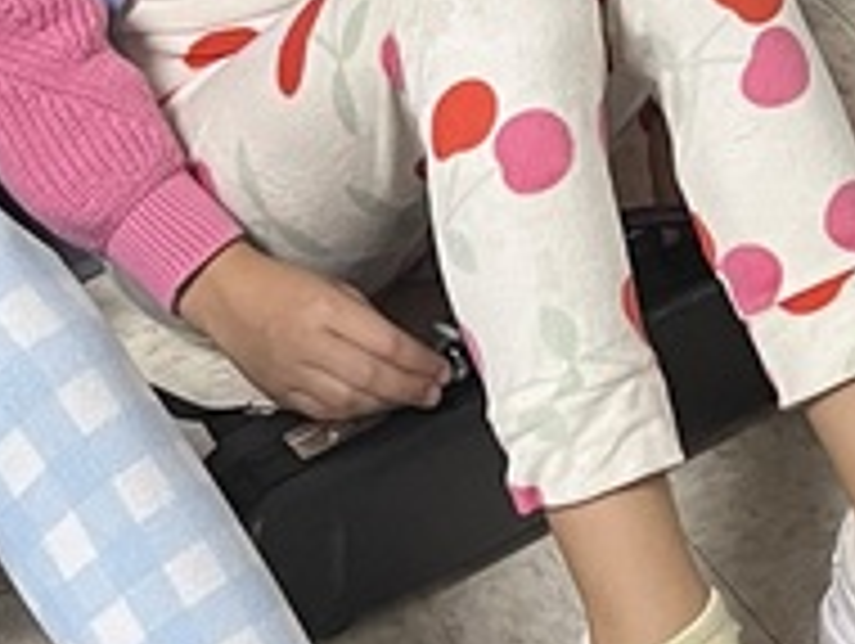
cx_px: 1152
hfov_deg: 13.5
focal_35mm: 140
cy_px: -558
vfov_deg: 10.0
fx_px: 3462
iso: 400
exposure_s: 1/60
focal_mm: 5.1
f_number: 1.6
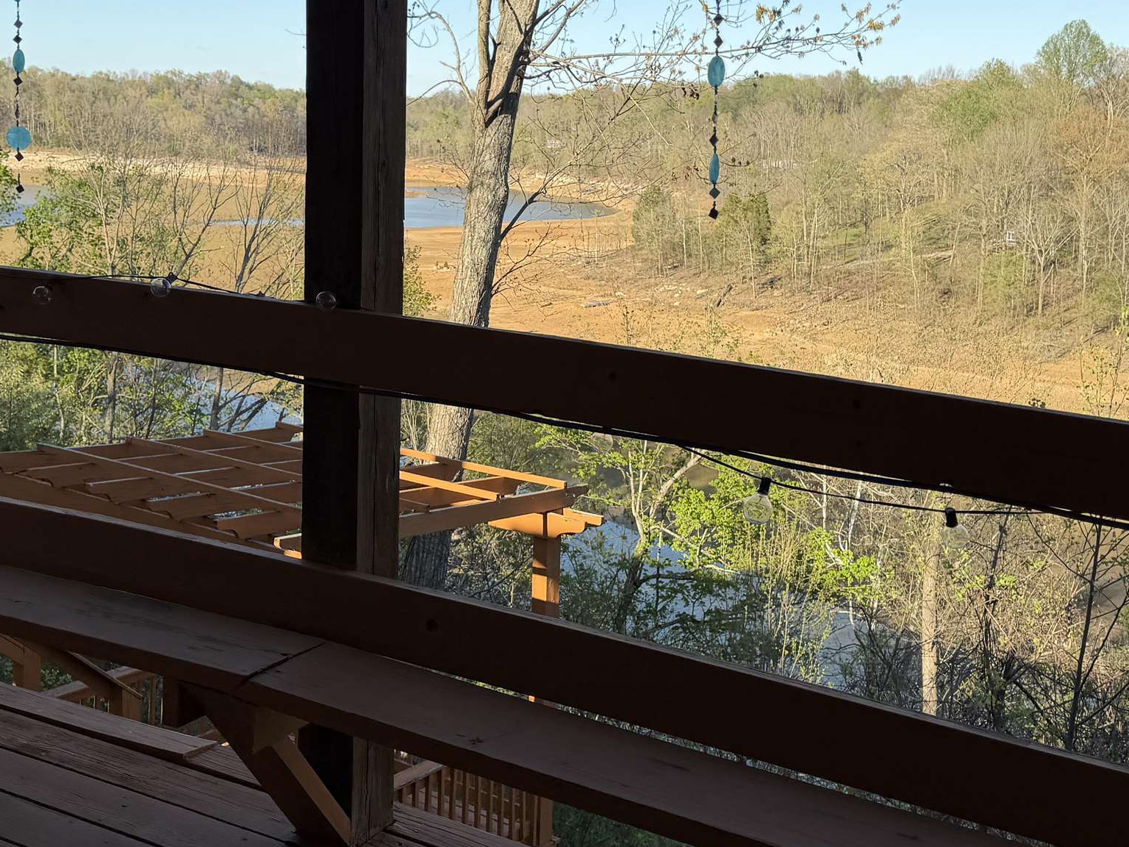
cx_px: 507
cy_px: 326
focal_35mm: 48
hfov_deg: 39.6
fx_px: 1566
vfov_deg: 30.2
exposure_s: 1/2525
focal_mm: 6.76
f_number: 1.78
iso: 80
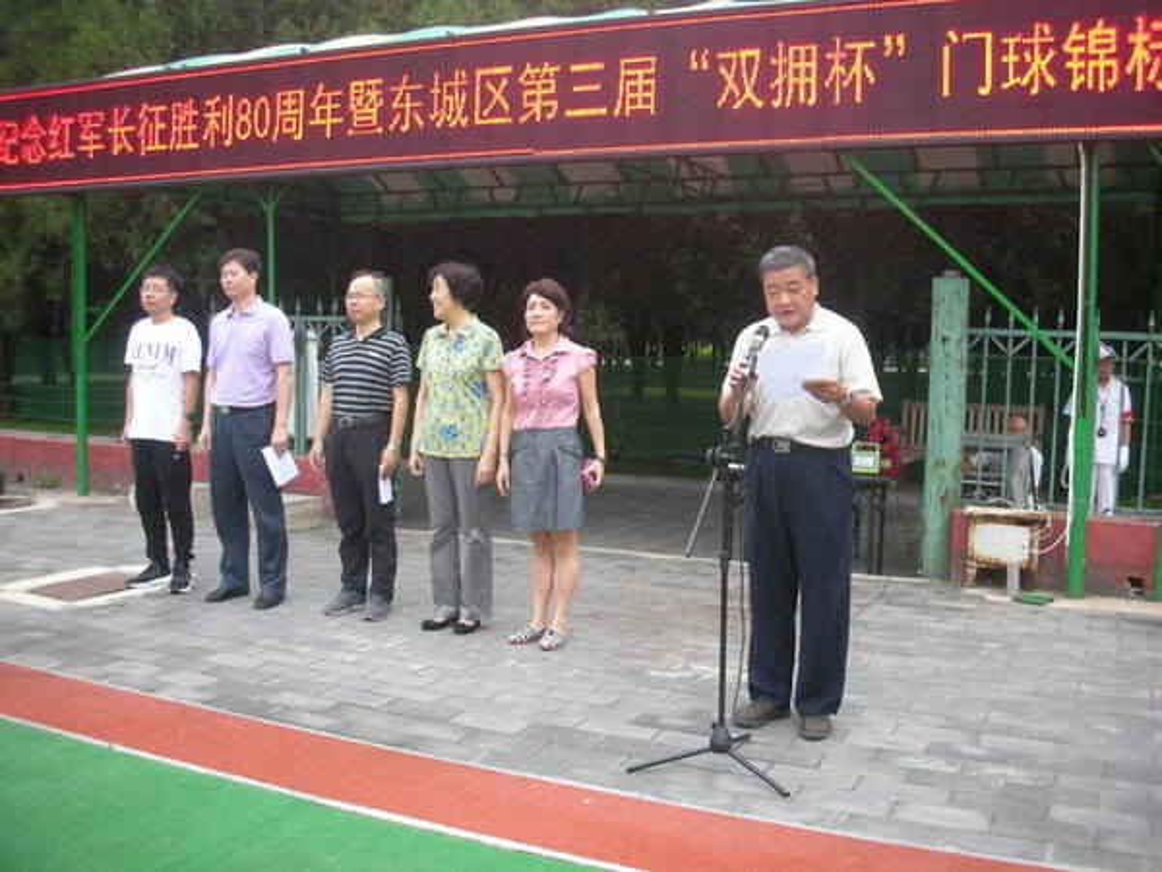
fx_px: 1175
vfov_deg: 40.7
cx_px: 581
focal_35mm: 35
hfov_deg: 52.6
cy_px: 436
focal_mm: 5.8
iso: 50
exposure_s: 1/85
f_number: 2.8
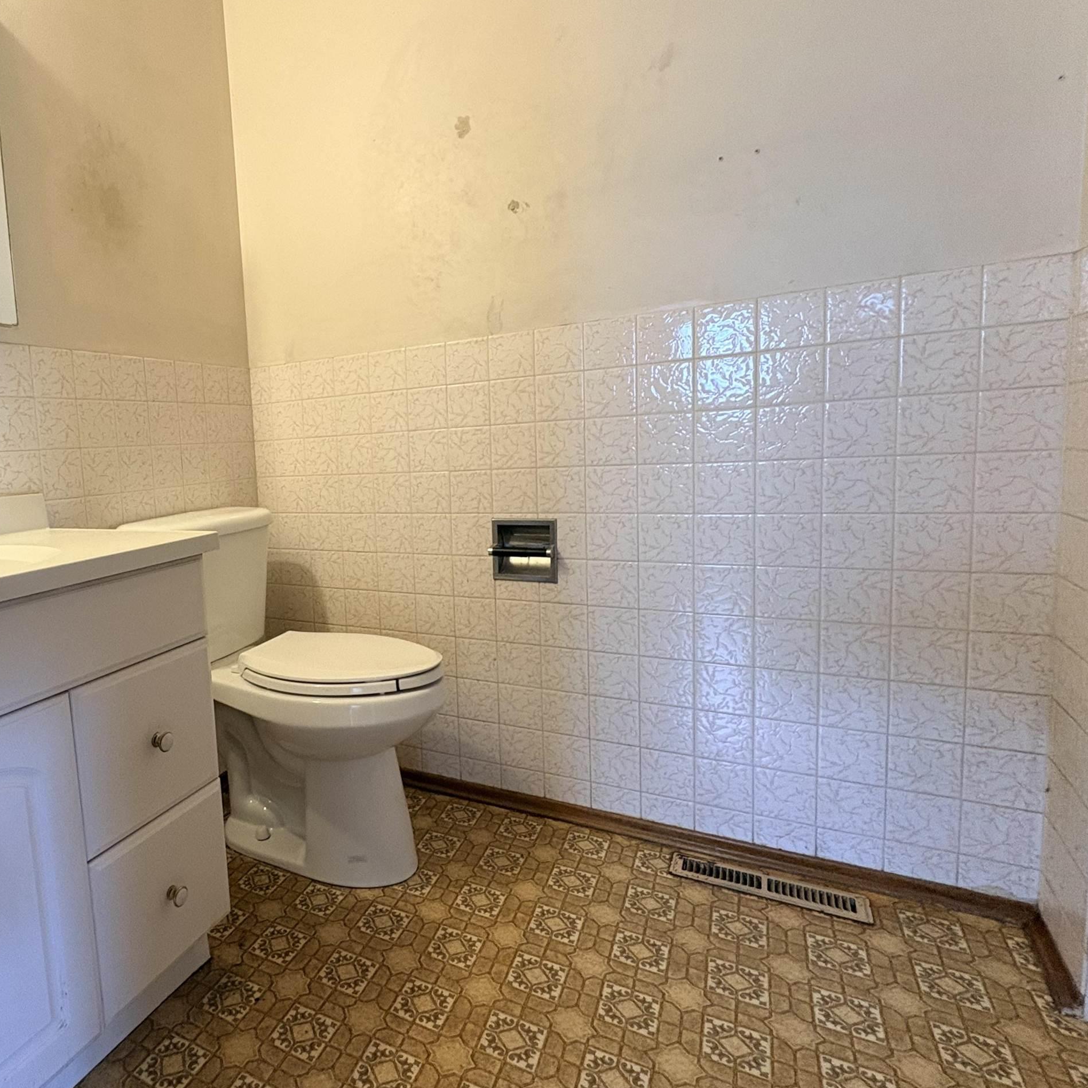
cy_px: 524
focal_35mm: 20
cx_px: 294
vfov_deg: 74.8
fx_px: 711
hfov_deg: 70.6
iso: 250
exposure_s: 1/60
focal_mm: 2.22
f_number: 2.2
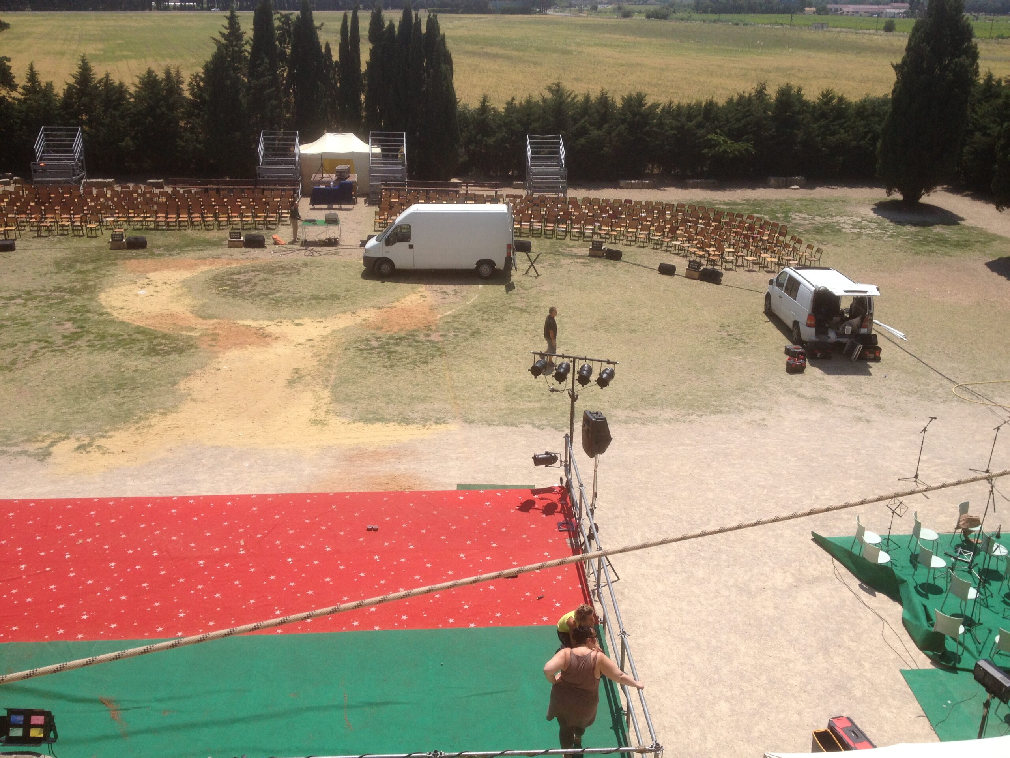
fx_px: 1021
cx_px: 505
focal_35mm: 35
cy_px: 379
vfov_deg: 40.7
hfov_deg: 52.6
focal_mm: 4.28
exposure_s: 1/2304
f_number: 2.4
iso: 50
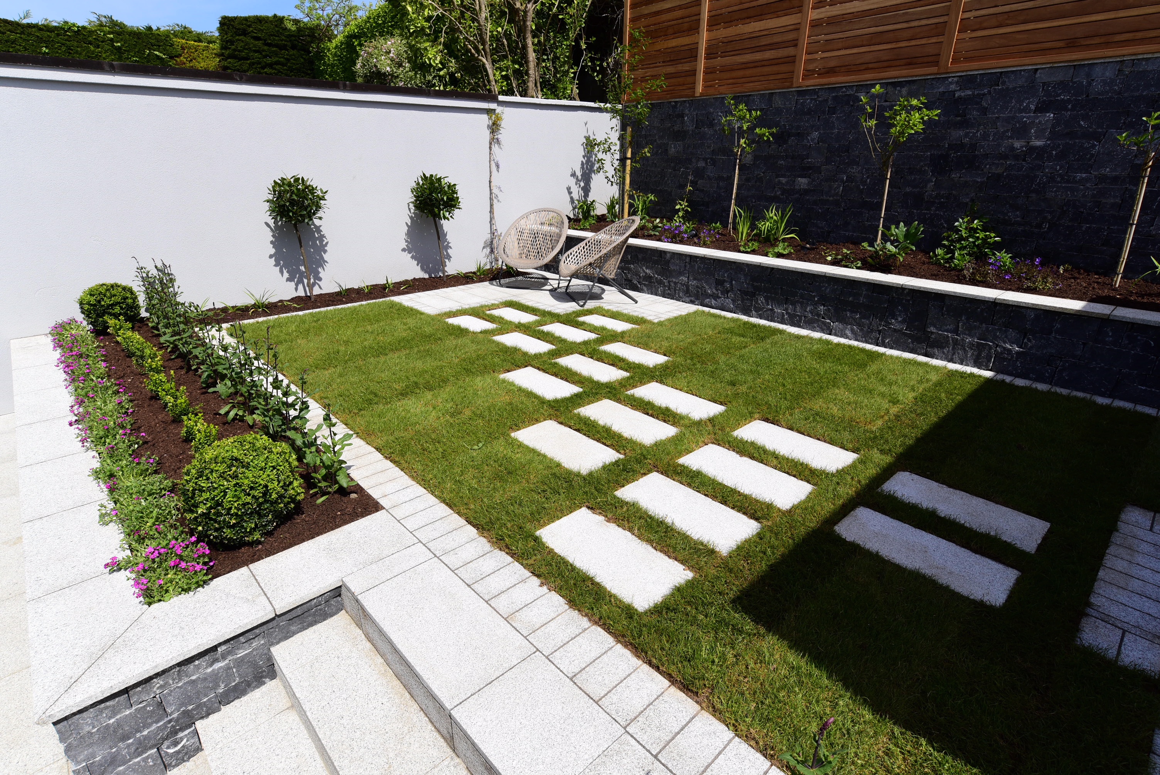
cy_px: 388
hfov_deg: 90.0
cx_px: 580
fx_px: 580
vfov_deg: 67.4
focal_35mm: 18
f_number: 11
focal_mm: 18
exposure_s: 1/320
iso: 200
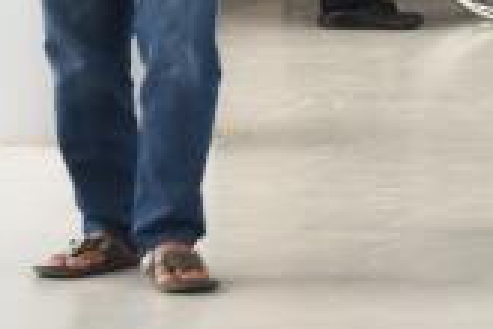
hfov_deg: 5.3
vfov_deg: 3.6
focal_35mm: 380
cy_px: -184
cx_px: 926
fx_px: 5203
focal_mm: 98
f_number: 5.3
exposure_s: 1/80
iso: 160
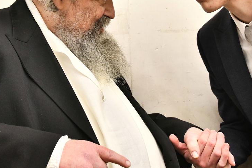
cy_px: 24
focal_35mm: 84
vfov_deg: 16.1
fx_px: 588
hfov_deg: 24.1
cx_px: 94
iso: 4000
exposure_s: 1/125
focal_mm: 44
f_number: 5.6
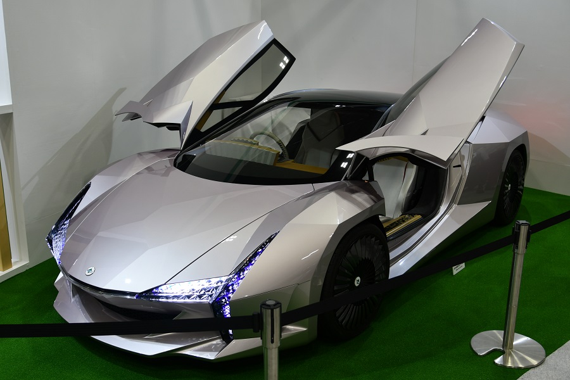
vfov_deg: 36.9
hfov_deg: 53.1
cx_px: 285
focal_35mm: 36
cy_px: 190
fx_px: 570
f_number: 4
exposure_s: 1/50
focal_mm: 24
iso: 100
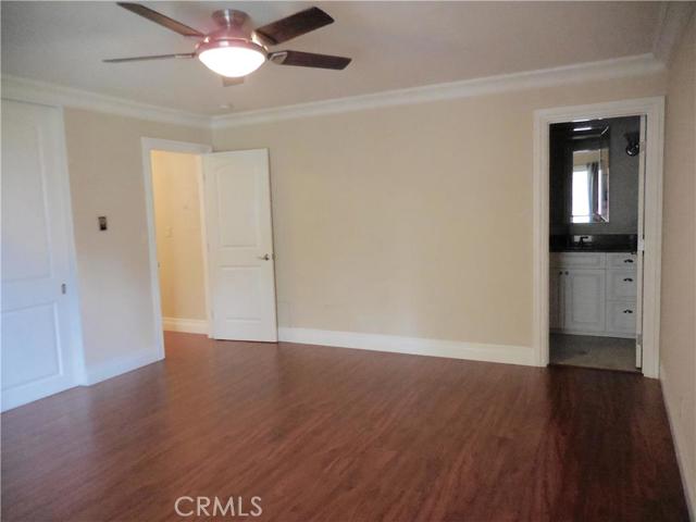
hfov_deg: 69.4
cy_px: 261
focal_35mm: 25
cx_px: 348
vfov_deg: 54.9
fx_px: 503
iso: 800
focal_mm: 4.5
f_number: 3.3
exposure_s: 1/50
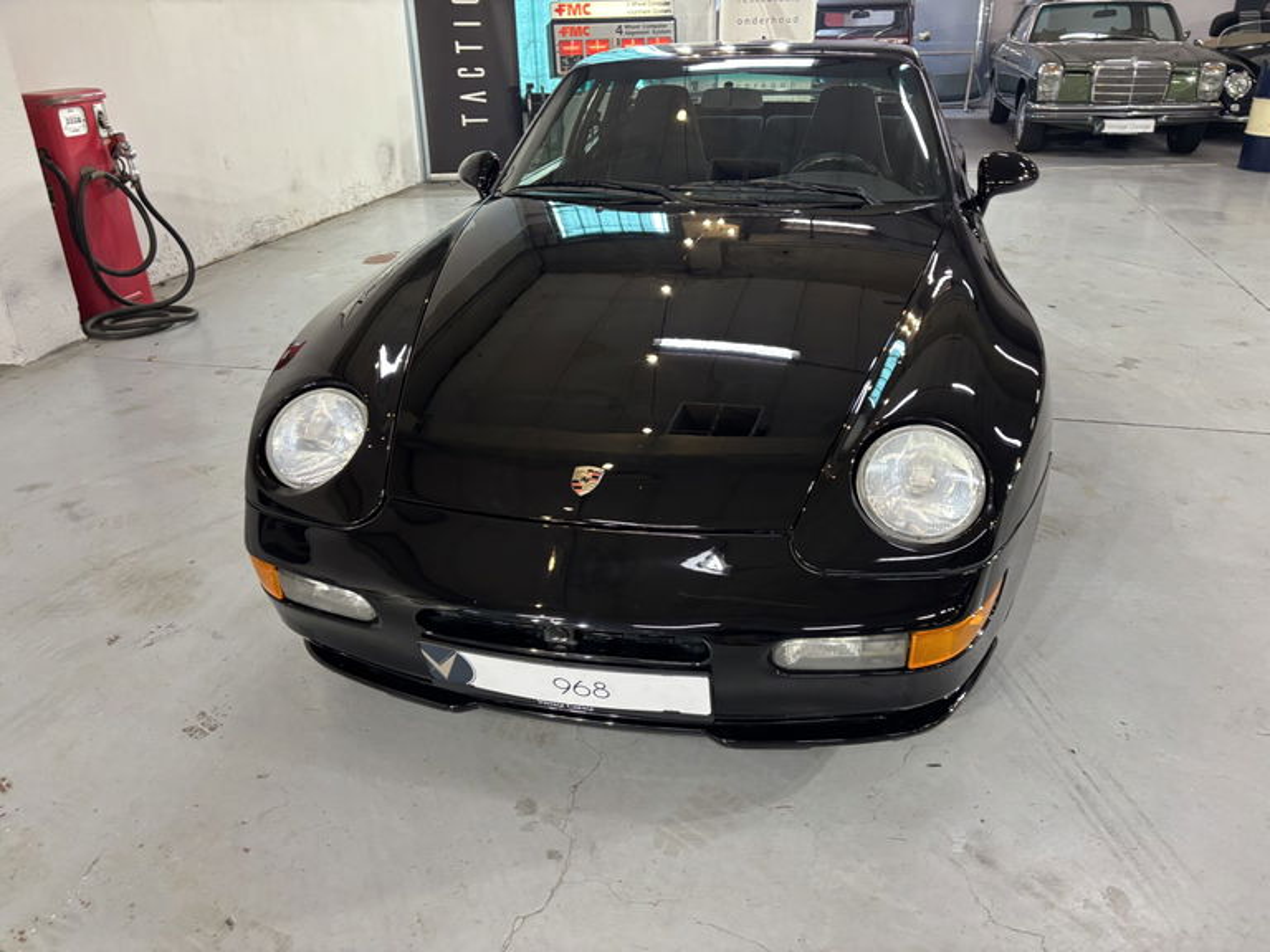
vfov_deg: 53.1
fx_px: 954
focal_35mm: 26
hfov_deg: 67.3
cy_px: 476
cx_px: 635
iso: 200
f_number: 1.6
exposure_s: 1/50
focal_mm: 5.96
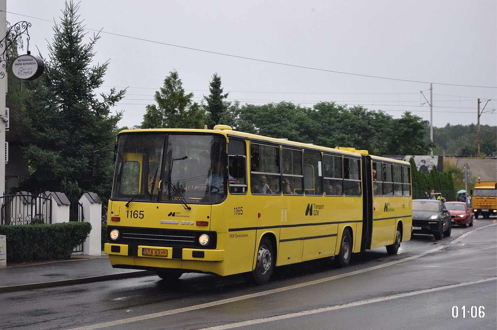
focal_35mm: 60
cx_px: 248
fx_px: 827
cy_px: 165
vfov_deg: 22.6
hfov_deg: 33.4
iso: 450
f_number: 4.5
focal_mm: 40
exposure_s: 1/1000
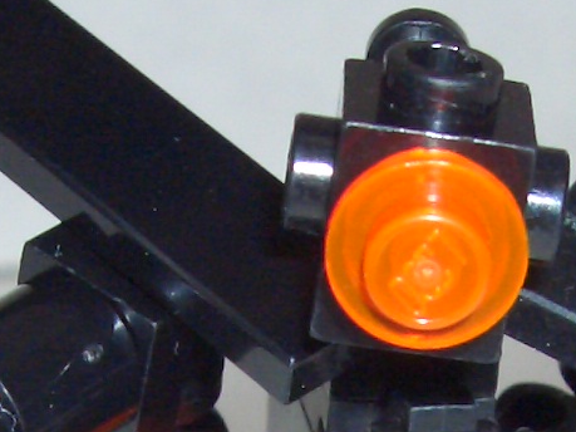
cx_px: 333
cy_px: 694
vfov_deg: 8.3
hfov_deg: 11.4
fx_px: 2895
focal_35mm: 174
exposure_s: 1/60
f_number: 4.8
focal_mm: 8
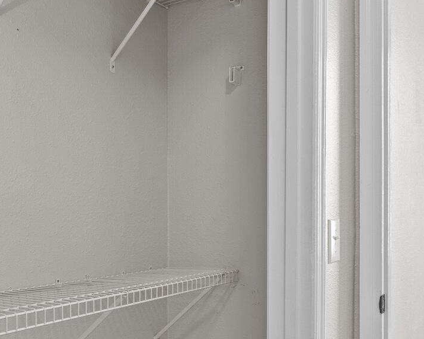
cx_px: 186
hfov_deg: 42.8
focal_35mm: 43
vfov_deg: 34.7
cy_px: 208
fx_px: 540
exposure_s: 1/1.67
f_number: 4
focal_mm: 16
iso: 250
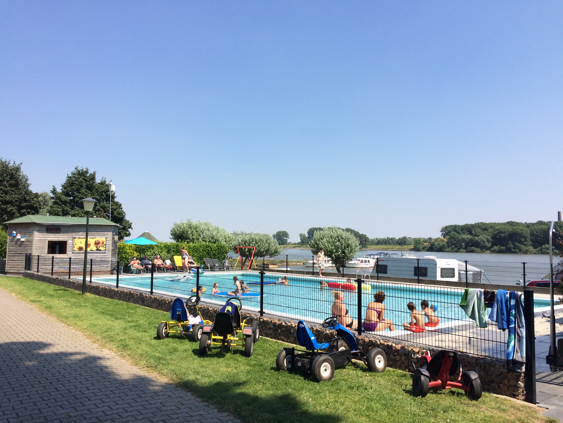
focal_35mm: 29
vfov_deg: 48.2
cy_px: 212
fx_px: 472
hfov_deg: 61.7
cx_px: 282
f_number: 2.2
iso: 32
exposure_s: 1/2160
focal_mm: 4.15
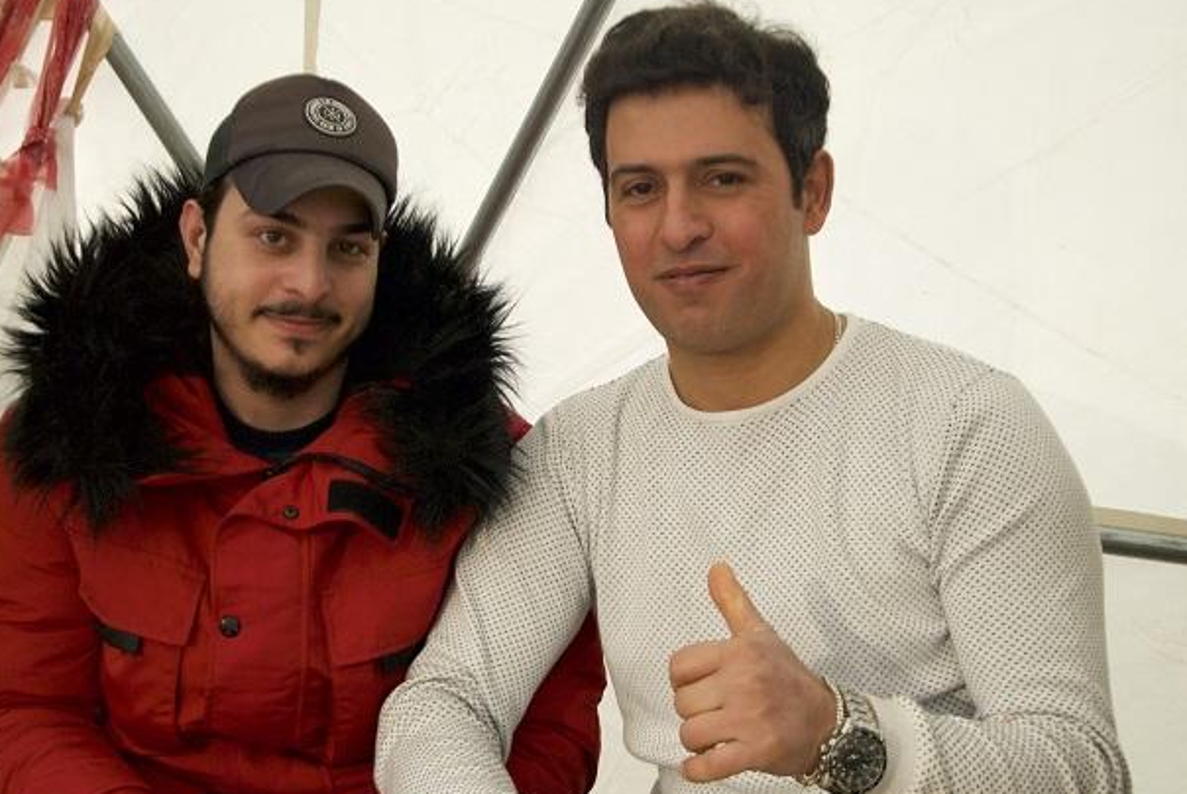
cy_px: 419
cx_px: 546
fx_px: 1914
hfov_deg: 34.4
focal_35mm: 58
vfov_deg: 23.4
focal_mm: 32
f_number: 4.2
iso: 800
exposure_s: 1/100
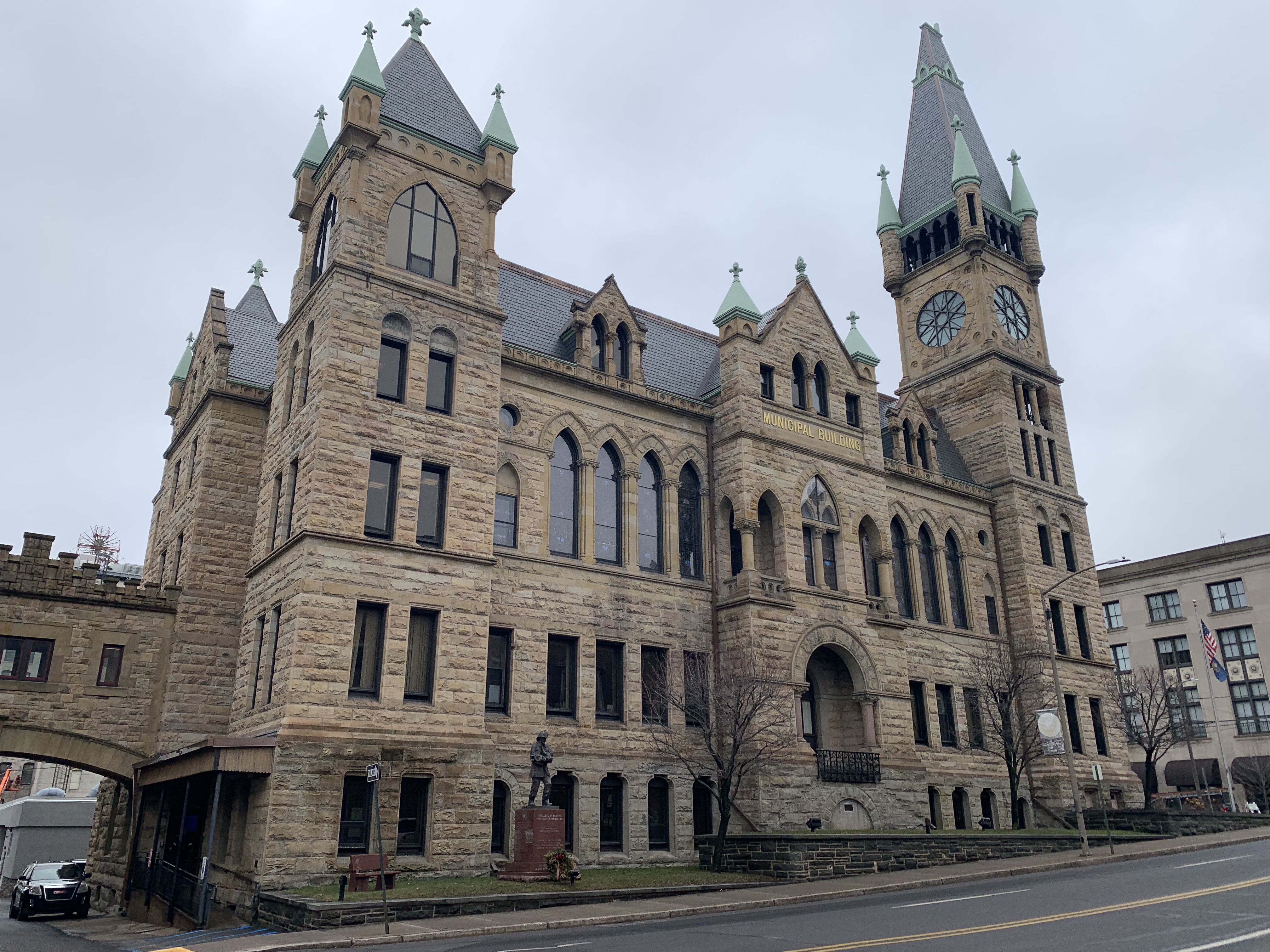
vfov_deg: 53.1
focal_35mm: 26
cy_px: 476
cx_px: 635
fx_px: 954
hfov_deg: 67.3
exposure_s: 1/1748
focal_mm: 4.25
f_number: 1.8
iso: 25
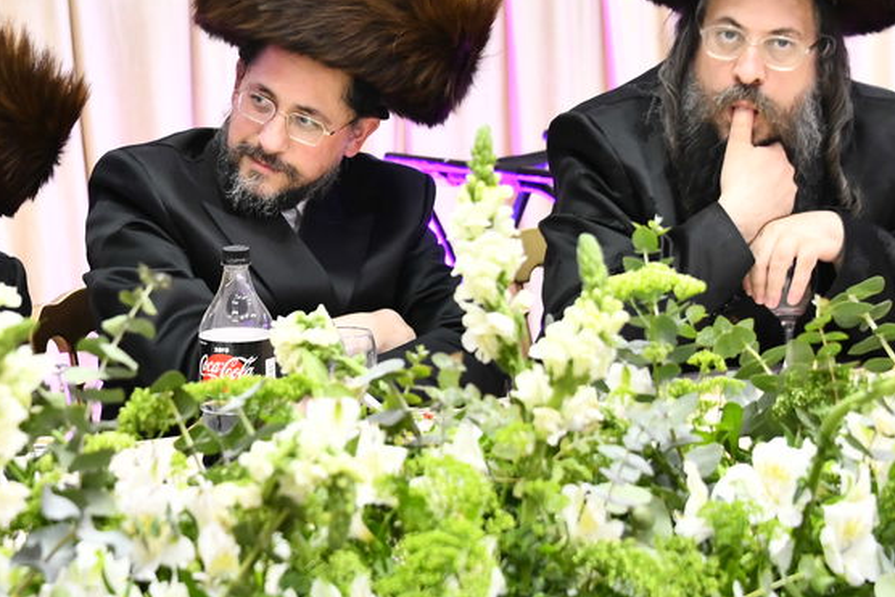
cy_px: 139
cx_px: 283
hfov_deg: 13.1
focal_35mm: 156
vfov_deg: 8.8
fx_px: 3879
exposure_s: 1/100
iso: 1600
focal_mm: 62
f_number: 5.6
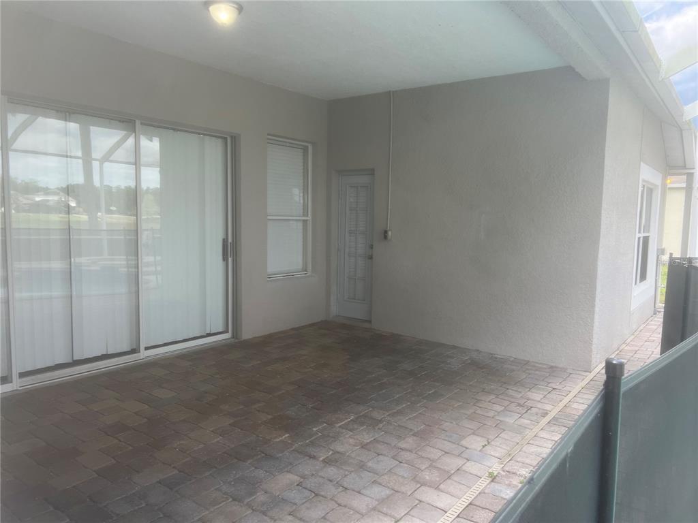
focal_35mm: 26
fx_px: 524
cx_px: 349
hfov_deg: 67.3
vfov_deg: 53.1
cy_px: 262
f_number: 1.5
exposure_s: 1/260
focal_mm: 5.7
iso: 40
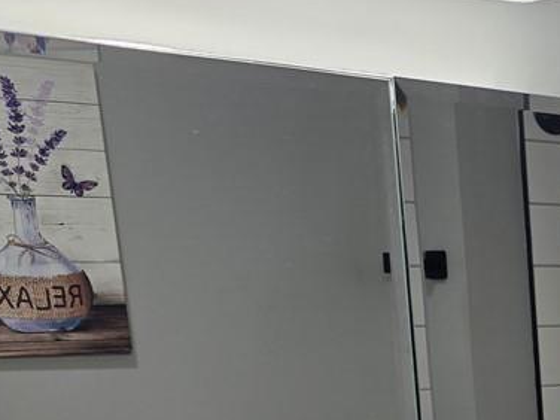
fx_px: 1585
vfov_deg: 13.9
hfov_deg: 17.4
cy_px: 687
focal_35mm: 98
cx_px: 914
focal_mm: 6.3
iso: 32
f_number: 1.7
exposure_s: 1/120
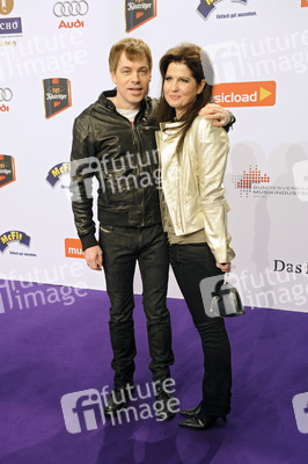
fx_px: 566
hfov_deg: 30.5
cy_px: 232
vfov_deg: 44.5
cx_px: 154
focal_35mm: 44
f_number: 5.6
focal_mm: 44
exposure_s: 1/200
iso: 2000
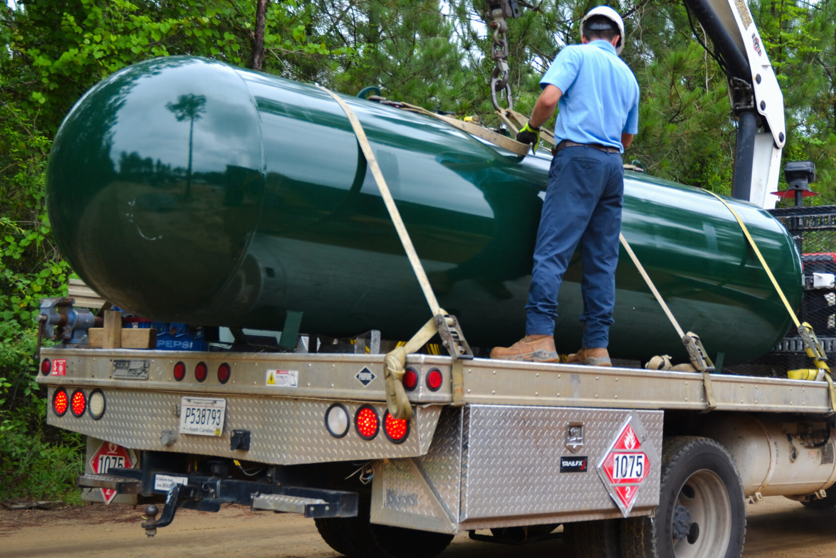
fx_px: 1318
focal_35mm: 57
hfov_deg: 34.5
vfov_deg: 23.8
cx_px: 615
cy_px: 191
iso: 100
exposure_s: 1/200
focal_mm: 25
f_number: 3.8
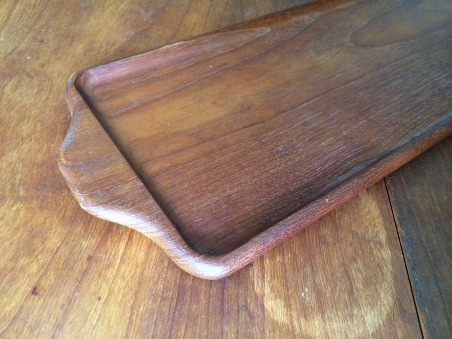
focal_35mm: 30
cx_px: 226
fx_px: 392
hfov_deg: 60.0
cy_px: 170
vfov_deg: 46.8
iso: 250
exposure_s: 1/30
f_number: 2.2
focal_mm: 4.12
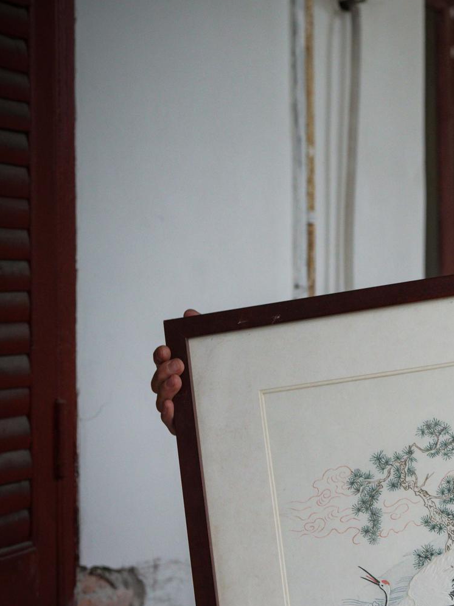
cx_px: 622
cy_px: 387
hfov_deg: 14.2
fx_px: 1732
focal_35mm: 99
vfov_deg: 19.8
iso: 2500
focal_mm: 50
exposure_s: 1/60
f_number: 4.5
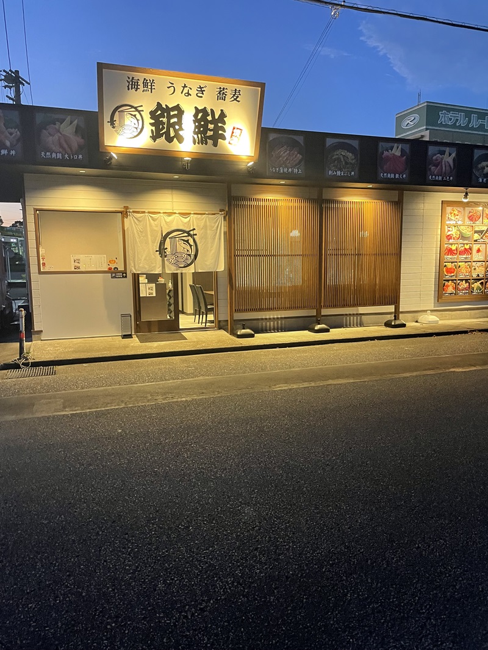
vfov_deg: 67.3
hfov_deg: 53.1
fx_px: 489
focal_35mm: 26
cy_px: 325
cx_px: 244
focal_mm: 4.2
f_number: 1.6
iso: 500
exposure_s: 1/55
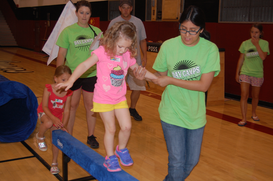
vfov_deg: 28.0
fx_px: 364
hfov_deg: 41.1
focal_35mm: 48
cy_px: 90
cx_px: 136
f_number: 4.5
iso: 400
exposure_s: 1/60
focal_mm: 32
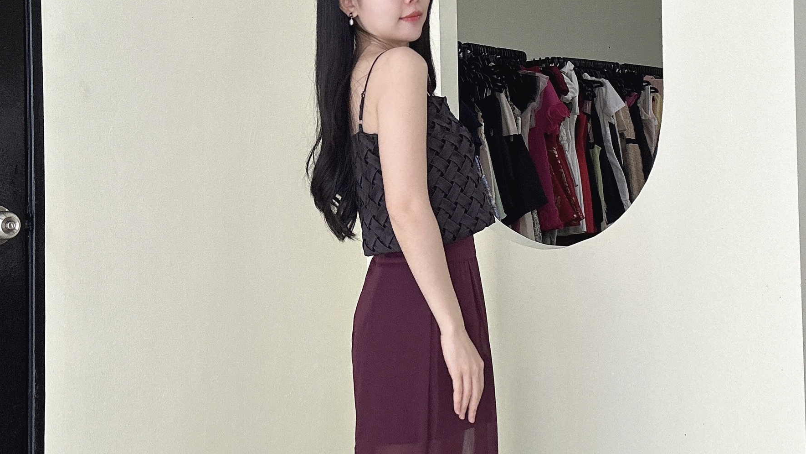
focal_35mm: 34
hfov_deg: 58.0
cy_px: 366
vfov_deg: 33.6
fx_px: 727
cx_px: 402
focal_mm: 2.69
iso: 80
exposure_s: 1/114
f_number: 1.9
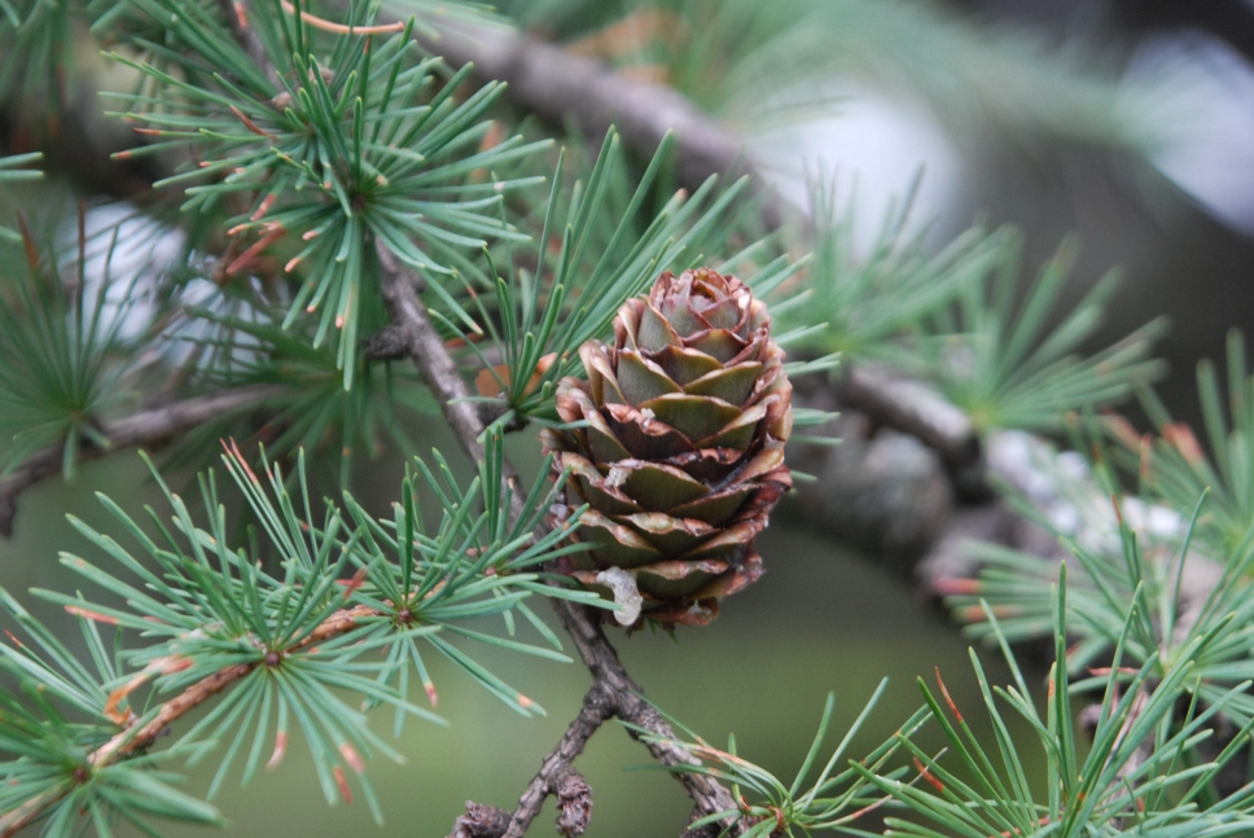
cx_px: 592
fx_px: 5089
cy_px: 405
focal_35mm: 146
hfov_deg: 14.0
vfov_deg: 9.4
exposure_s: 1/50
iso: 400
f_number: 5.3
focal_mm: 92
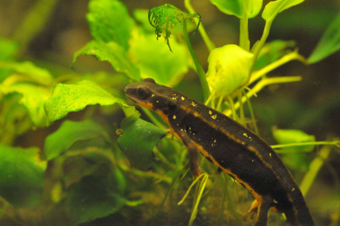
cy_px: 113
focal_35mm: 158
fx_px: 1486
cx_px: 170
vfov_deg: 8.7
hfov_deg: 13.1
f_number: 5.6
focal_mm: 105
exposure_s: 1/20
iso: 3200
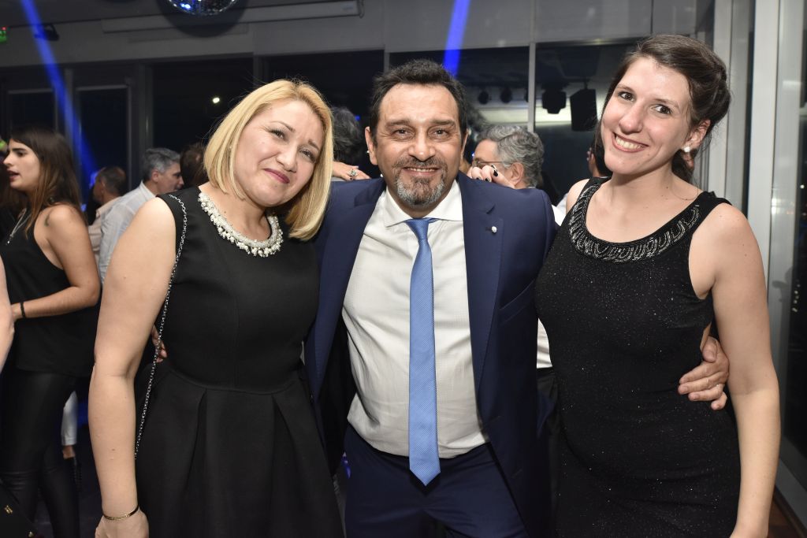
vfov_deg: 43.6
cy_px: 269
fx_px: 673
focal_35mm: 30
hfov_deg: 61.9
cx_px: 404
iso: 1000
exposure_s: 1/60
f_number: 5.6
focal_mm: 20
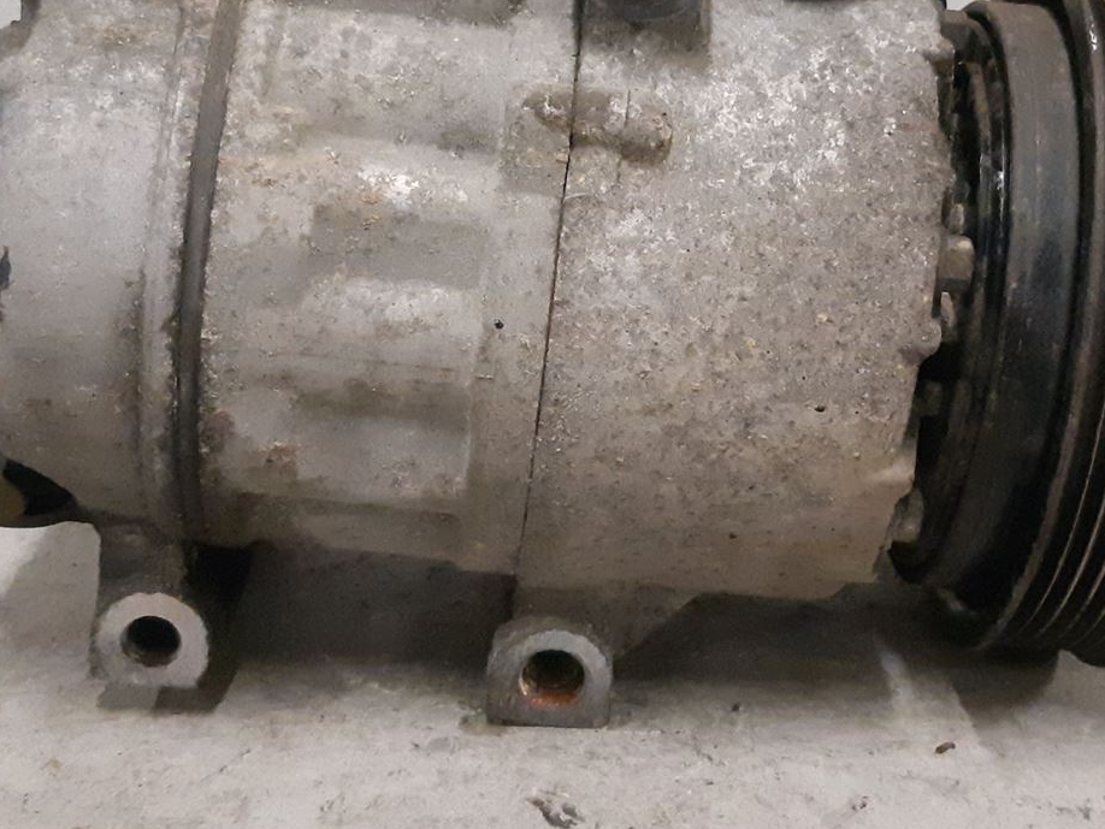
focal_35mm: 58
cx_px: 643
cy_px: 266
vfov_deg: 25.1
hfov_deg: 33.2
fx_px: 1852
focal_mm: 3.93
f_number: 1.7
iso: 800
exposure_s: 1/206
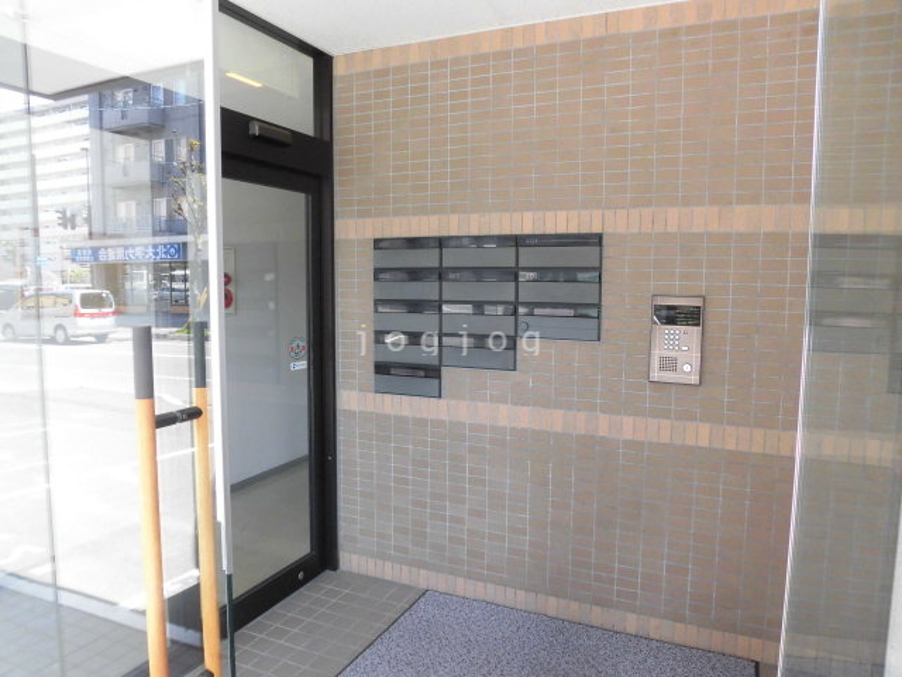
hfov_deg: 71.6
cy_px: 338
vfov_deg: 56.8
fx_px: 625
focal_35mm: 24
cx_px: 451
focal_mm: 4.3
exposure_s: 1/60
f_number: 3.1
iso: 160
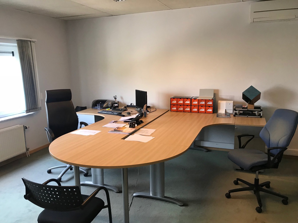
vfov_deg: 49.8
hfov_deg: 63.4
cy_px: 112
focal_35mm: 28
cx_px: 149
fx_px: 241
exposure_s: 1/33
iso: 32
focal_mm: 3.99
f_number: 1.8
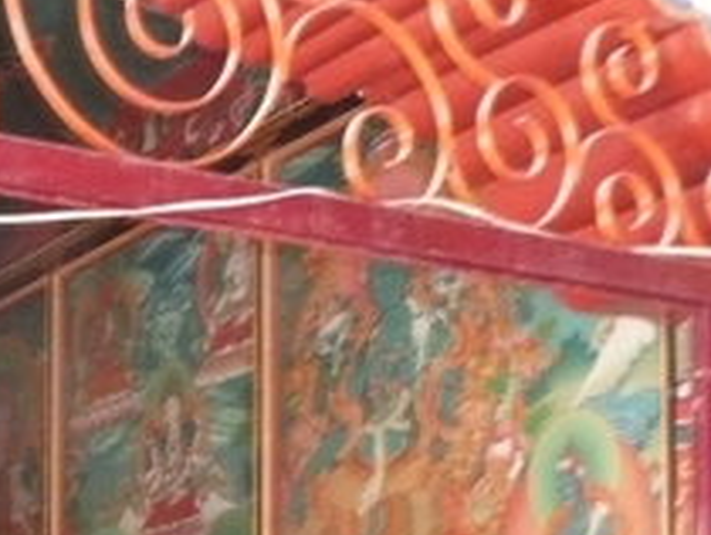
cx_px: -112
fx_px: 1995
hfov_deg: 19.2
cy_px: 748
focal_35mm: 97
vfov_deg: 14.5
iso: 640
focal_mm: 5.5
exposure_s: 1/30
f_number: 3.6
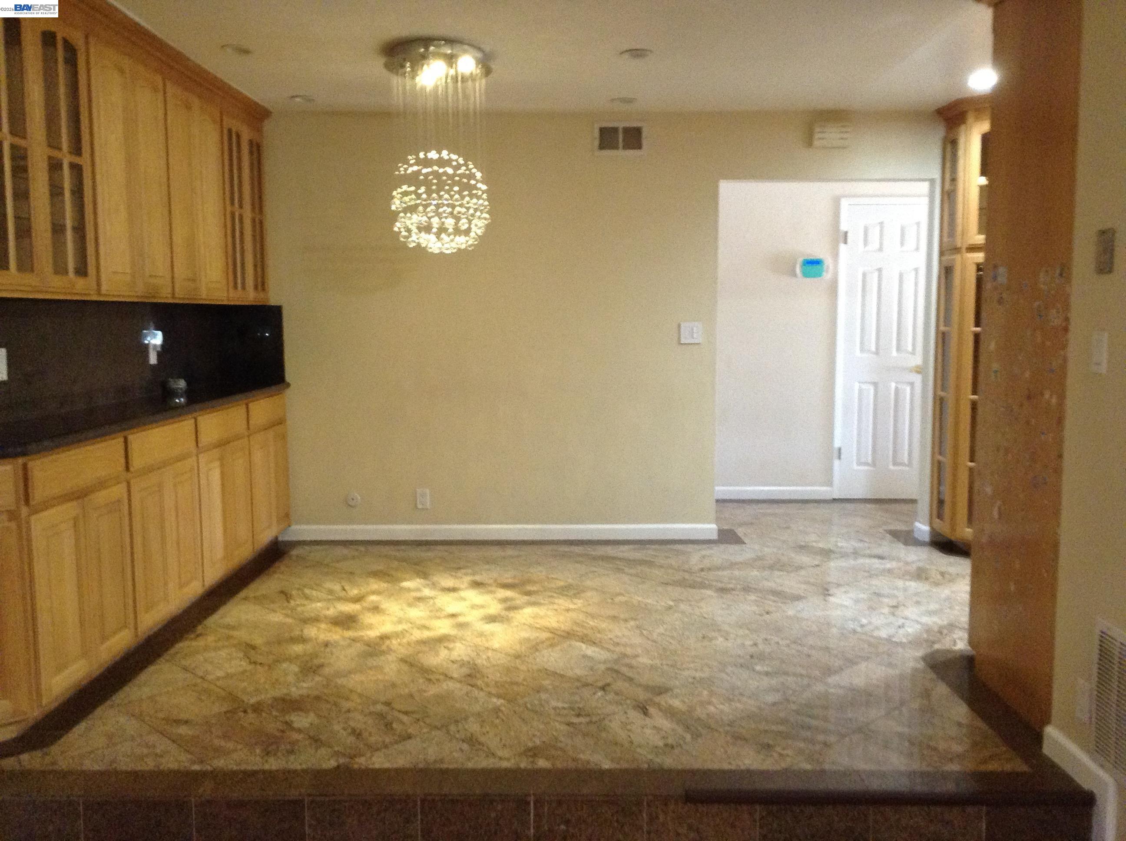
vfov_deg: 42.8
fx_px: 1072
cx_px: 563
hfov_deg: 55.4
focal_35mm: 33
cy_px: 420
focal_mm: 3.3
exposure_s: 1/25
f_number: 2.4
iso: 250
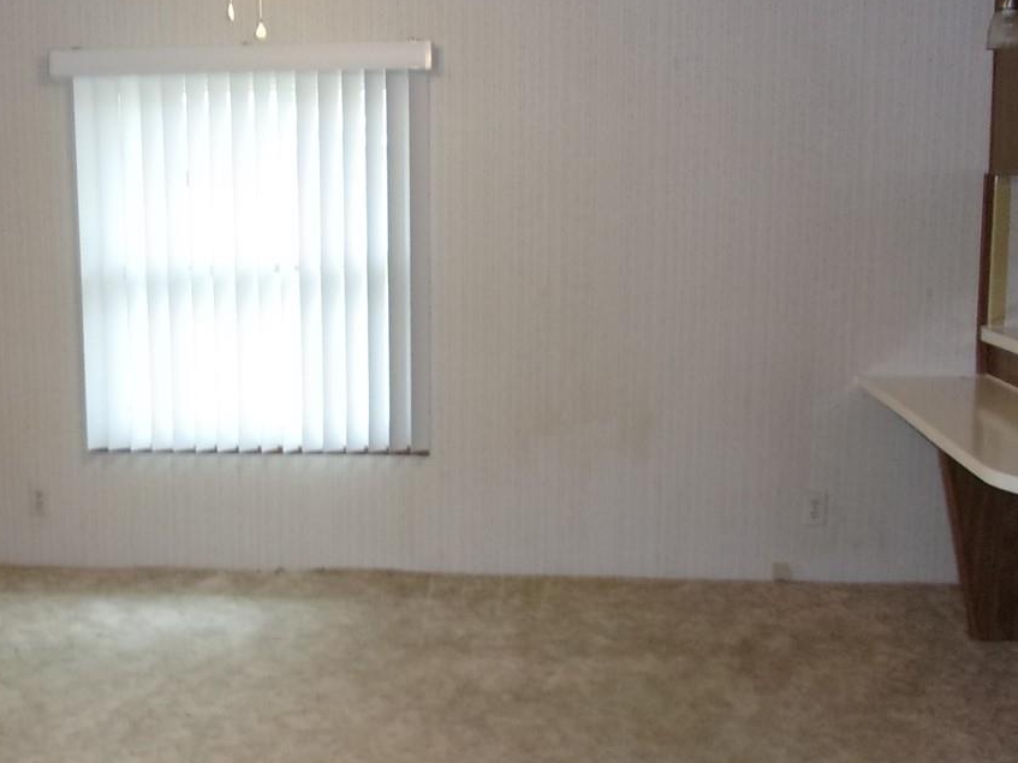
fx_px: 1500
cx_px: 406
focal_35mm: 51
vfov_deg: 28.5
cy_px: 419
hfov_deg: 37.4
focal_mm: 4.9
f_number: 3
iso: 200
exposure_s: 1/34
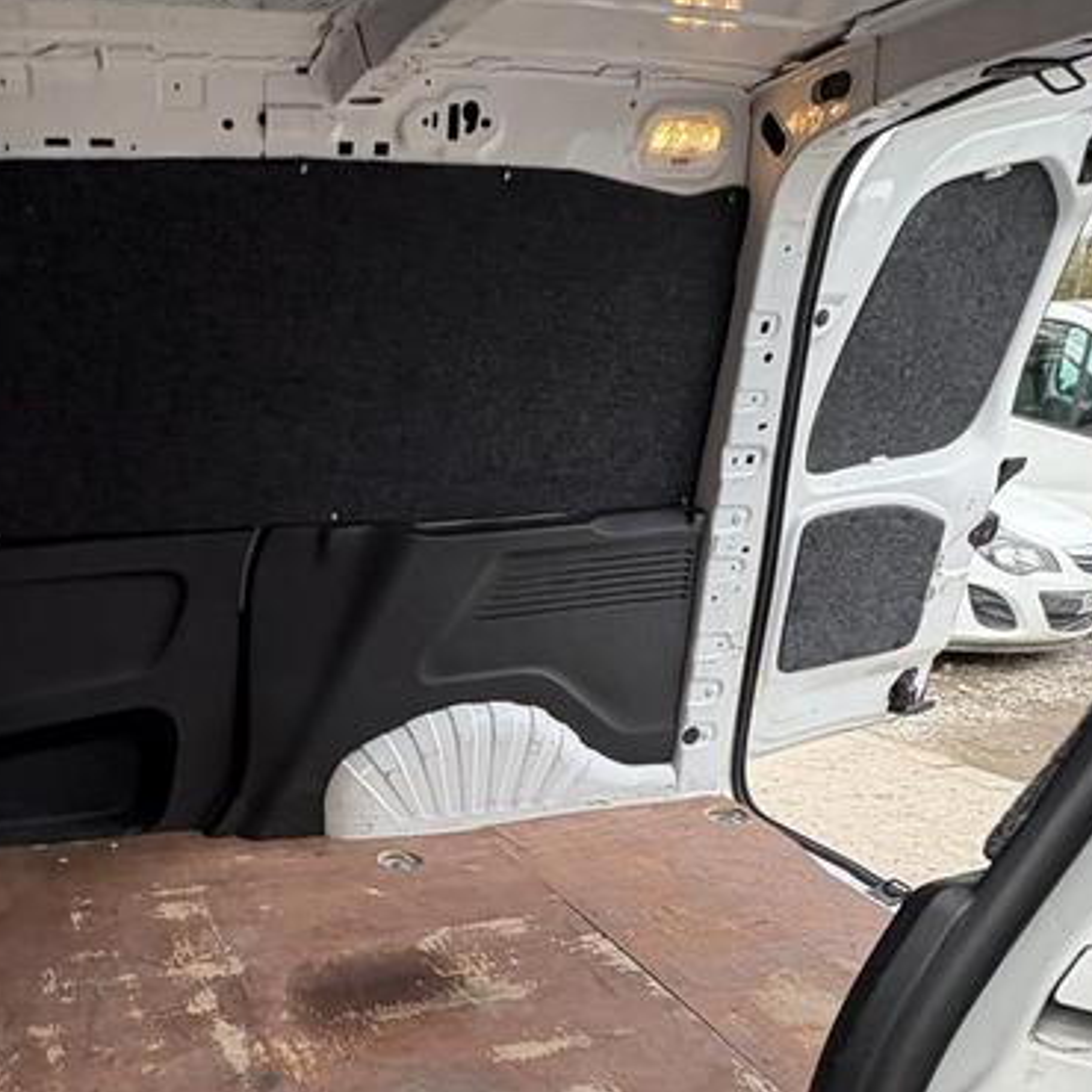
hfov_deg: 51.1
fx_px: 1071
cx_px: 236
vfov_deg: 50.6
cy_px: 882
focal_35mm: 30
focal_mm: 2.22
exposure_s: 1/117
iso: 80
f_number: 2.2
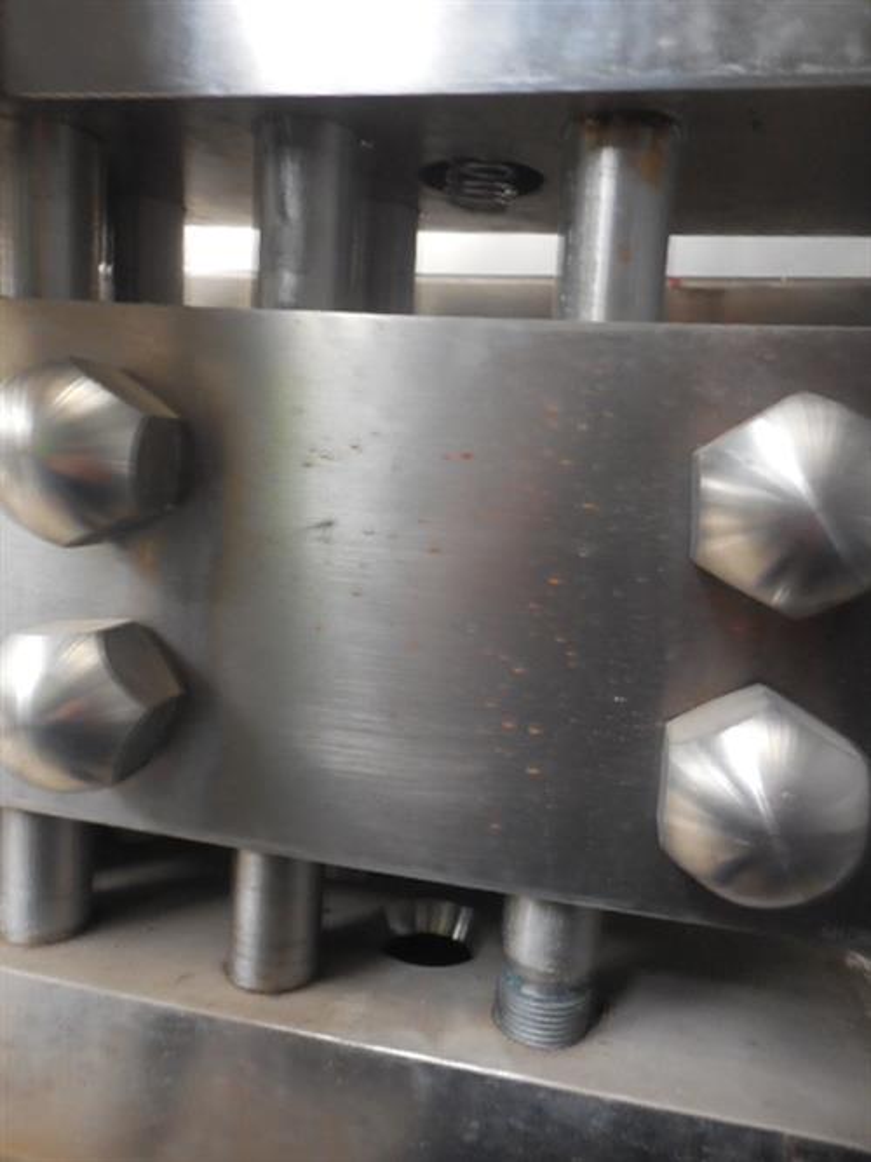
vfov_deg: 69.4
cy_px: 581
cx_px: 436
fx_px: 839
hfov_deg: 54.9
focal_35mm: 25
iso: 400
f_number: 3.7
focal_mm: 4.5
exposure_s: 1/1.3
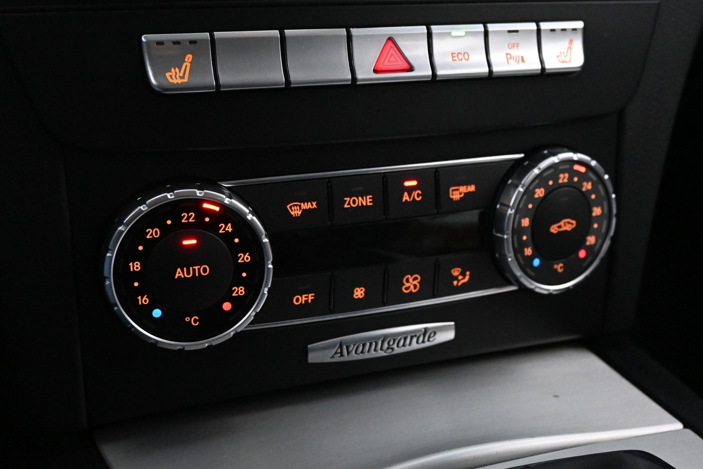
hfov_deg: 40.4
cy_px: 239
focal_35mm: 49
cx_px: 380
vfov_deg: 27.6
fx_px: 956
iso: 7200
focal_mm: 26.5
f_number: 4.5
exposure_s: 1/40
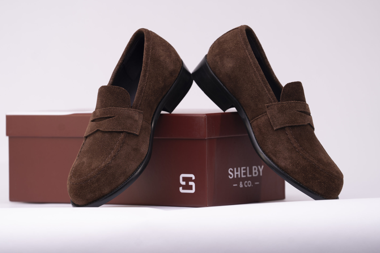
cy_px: 126
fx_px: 2301
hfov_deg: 9.4
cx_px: 182
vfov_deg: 6.3
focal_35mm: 218
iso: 100
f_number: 5
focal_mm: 198
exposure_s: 1/100
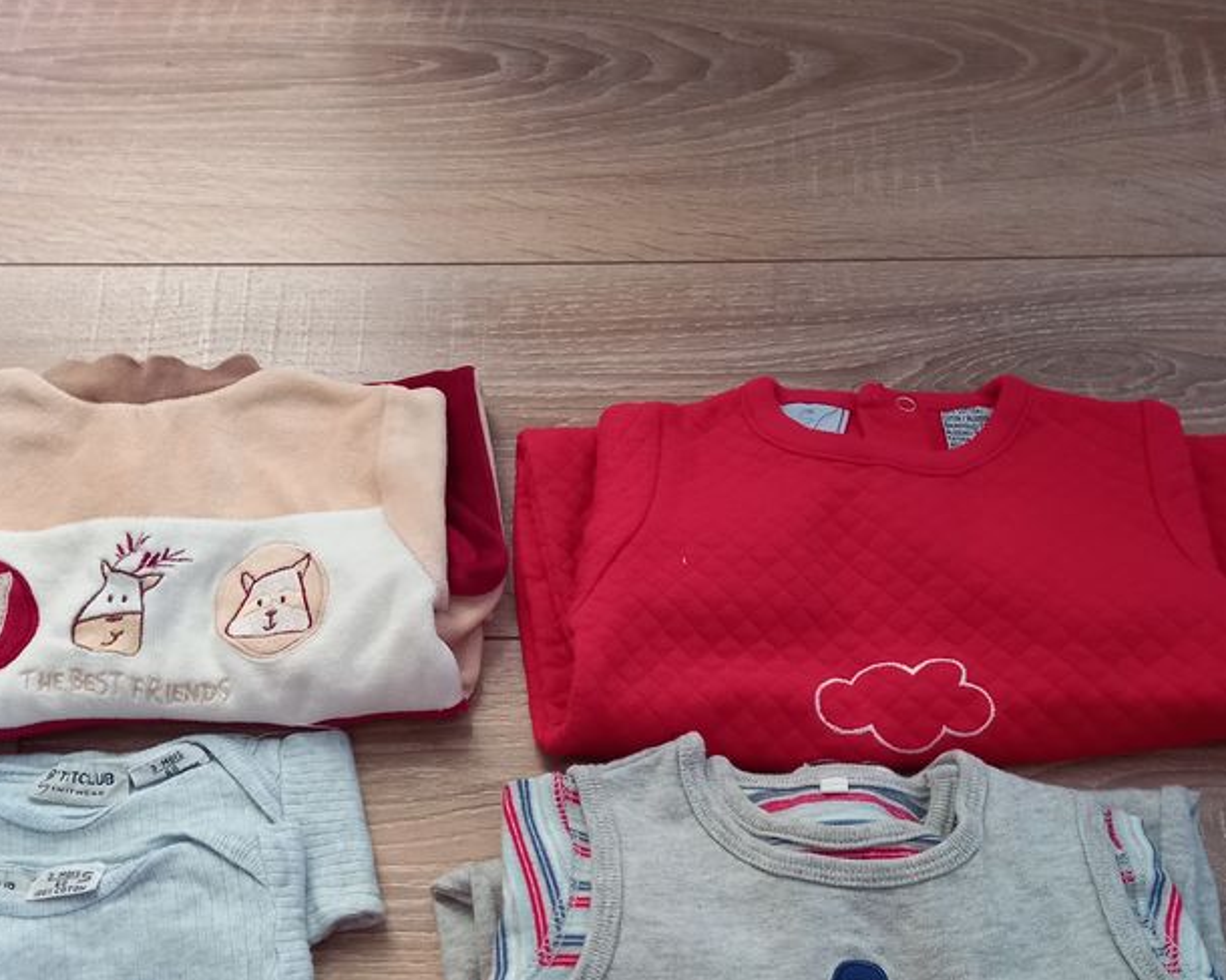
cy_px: 892
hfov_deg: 45.7
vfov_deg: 35.1
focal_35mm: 40
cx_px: 547
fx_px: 1451
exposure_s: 1/30
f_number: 2
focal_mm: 4.6
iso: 200
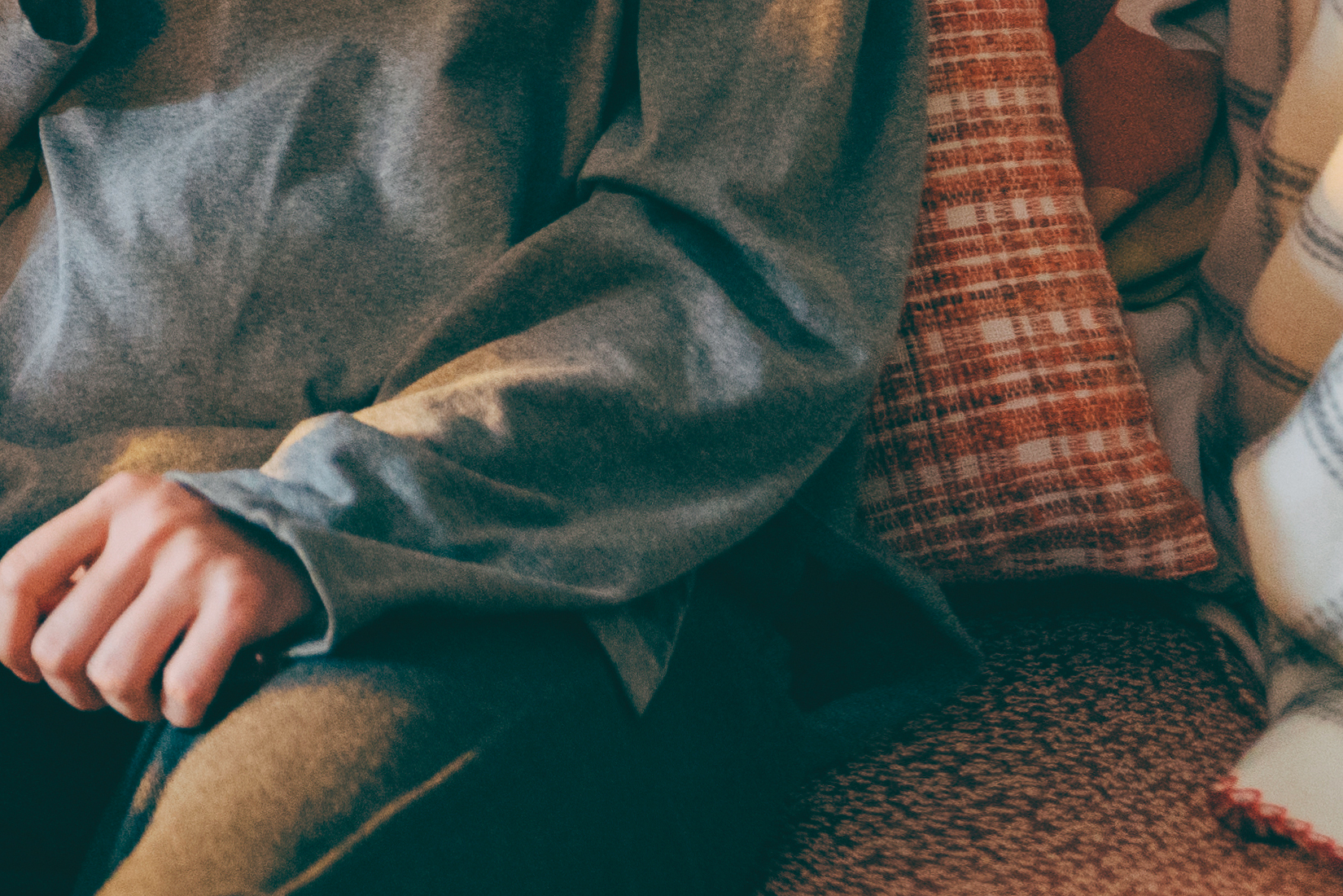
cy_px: -503
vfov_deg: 10.9
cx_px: -936
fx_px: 4476
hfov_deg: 15.2
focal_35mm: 120
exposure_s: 1/100
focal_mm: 33
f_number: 2.8
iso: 2000
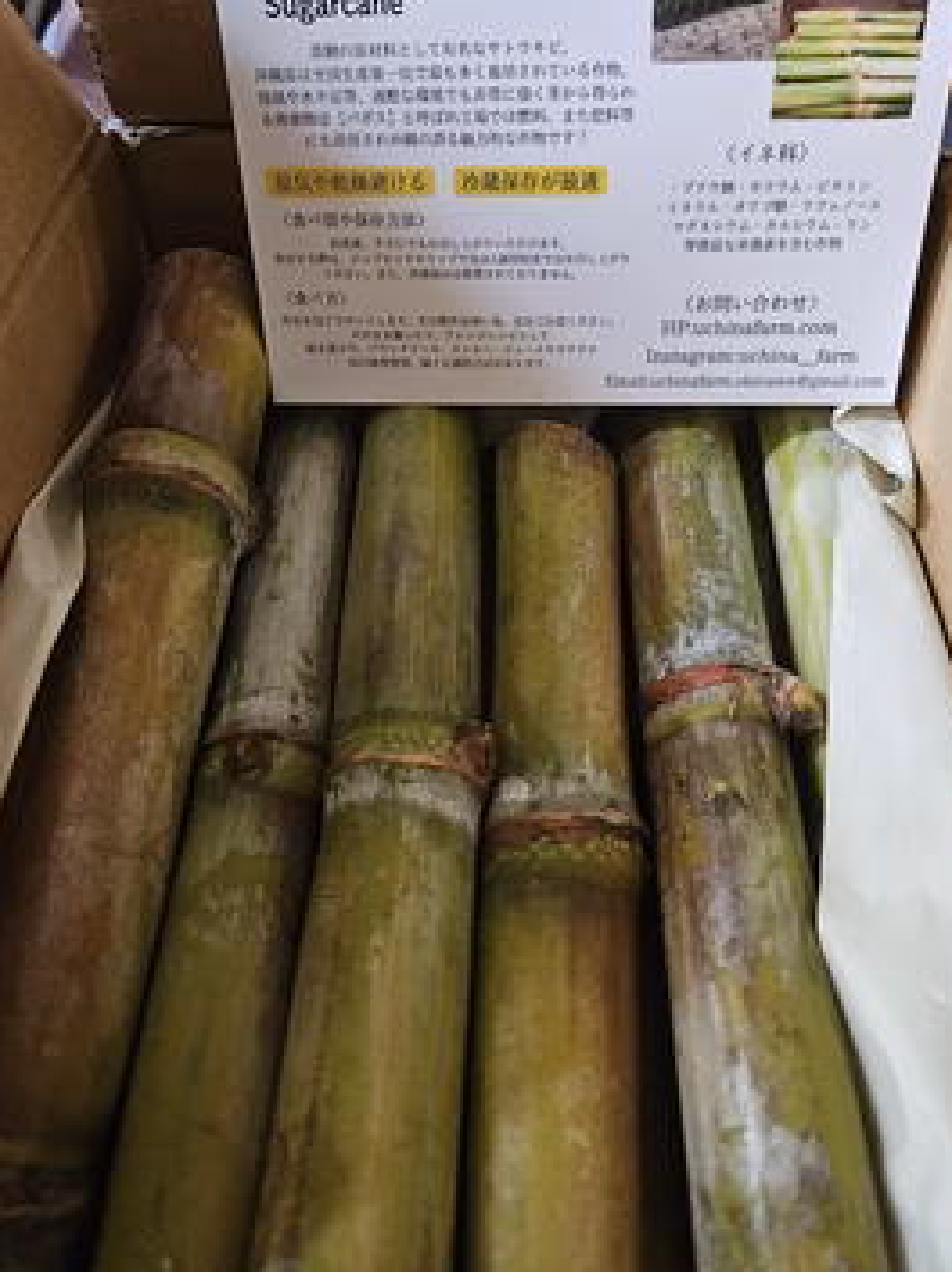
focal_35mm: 26
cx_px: 507
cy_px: 568
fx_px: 955
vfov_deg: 67.2
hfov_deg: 53.0
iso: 640
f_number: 1.8
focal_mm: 5.4
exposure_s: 1/25
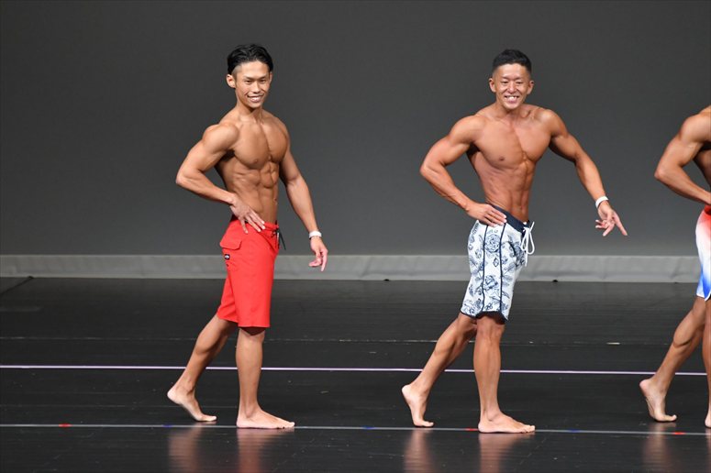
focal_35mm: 345
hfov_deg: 6.0
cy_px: 236
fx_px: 6811
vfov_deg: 4.0
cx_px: 356
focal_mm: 230
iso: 4000
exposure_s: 1/400
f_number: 5.6
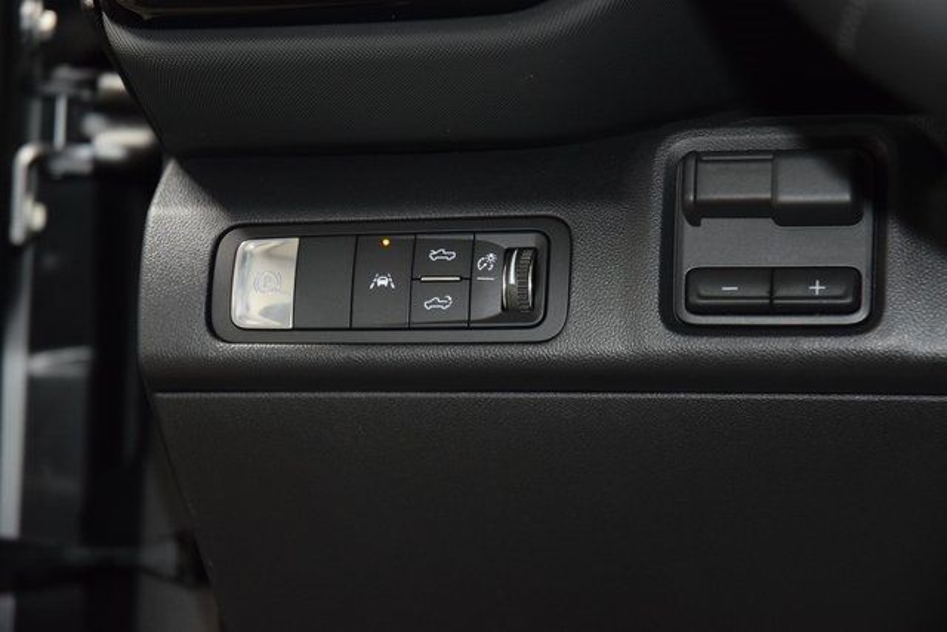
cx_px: 474
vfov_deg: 13.0
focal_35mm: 105
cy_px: 316
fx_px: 2763
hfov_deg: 19.5
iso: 2000
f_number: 4.5
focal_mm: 70
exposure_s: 1/40
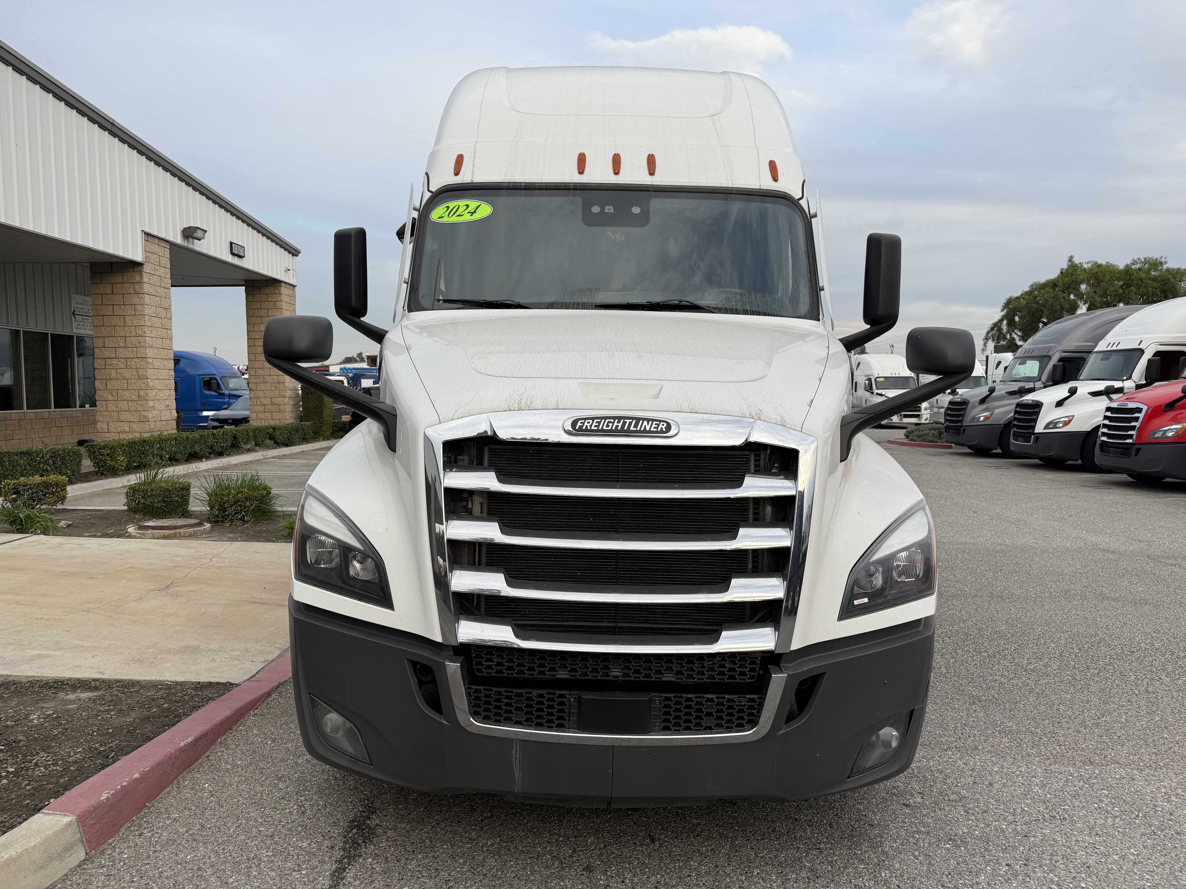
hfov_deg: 71.6
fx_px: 822
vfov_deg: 56.8
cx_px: 593
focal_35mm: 24
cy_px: 444
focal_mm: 6.76
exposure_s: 1/1174
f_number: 1.78
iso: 80
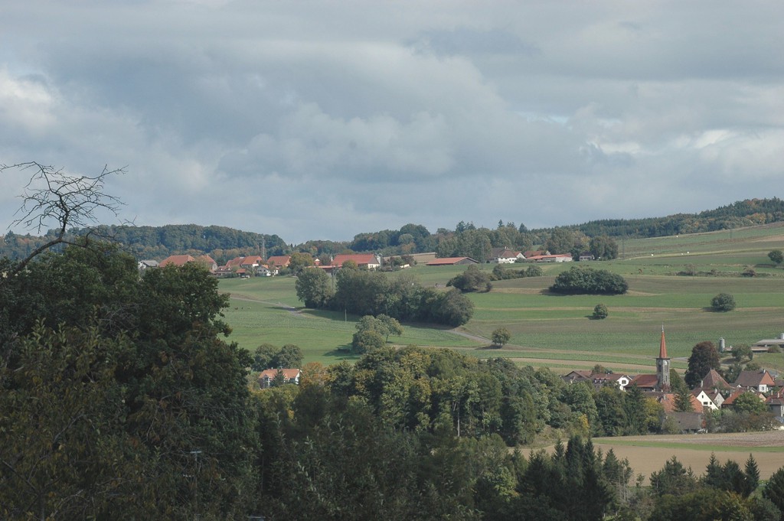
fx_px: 3590
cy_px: 260
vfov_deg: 8.3
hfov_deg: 12.5
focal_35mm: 165
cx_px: 392
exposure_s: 1/1250
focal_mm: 110
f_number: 9
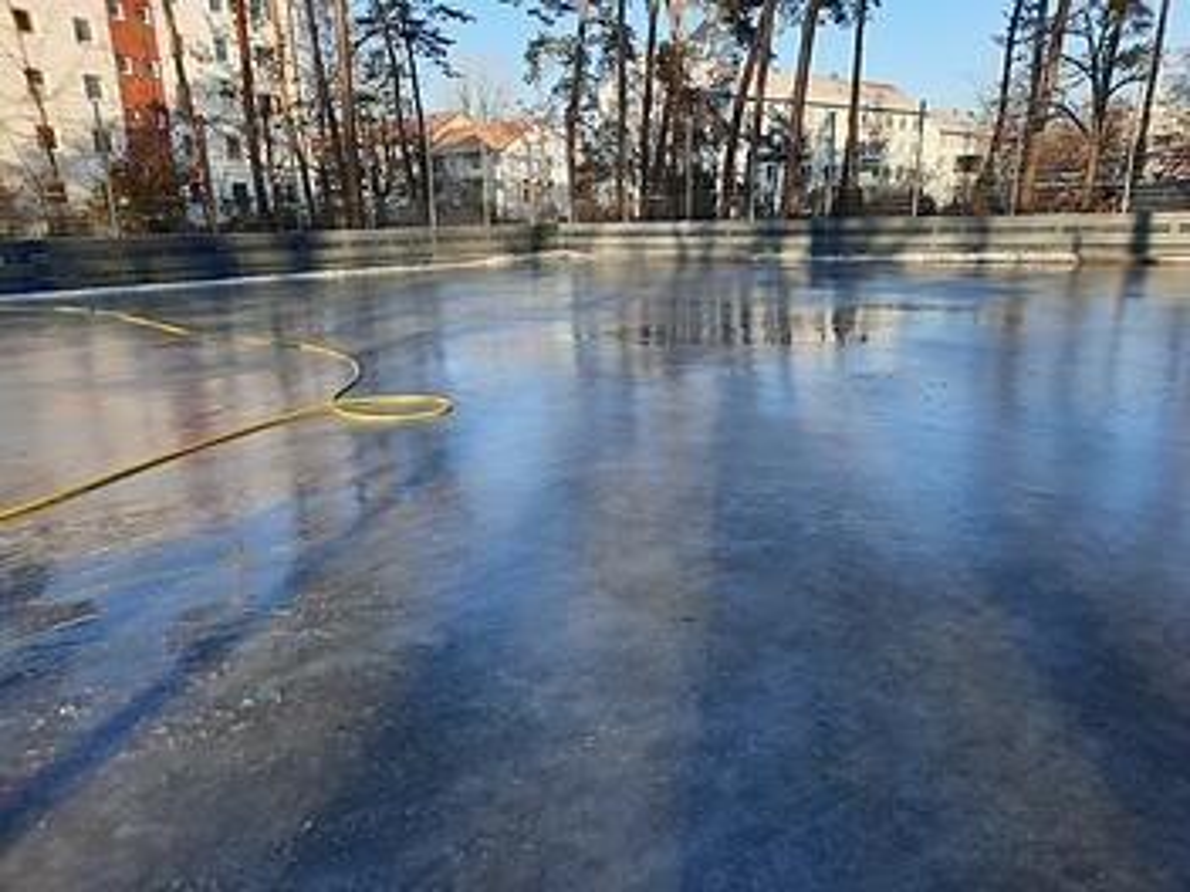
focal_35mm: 25
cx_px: 595
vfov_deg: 54.9
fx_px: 859
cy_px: 446
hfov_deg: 69.4
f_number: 2
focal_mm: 4.6
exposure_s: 1/199
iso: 32
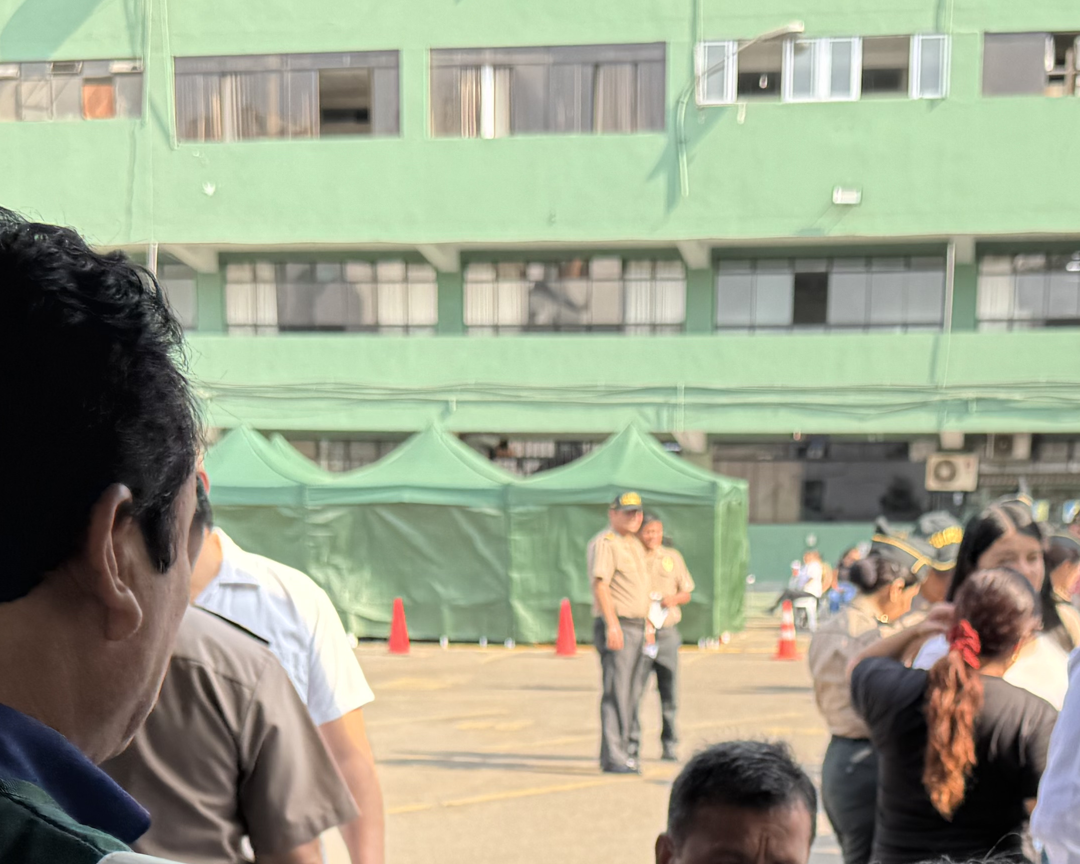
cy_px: 911
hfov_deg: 30.4
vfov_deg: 23.3
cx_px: 617
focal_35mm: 62
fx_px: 1982
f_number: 1.78
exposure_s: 1/685
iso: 80
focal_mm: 6.76
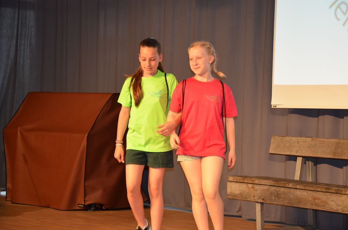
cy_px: 115
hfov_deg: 19.5
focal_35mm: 105
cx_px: 174
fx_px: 1013
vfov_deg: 13.0
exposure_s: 1/60
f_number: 5.3
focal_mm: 70
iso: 900
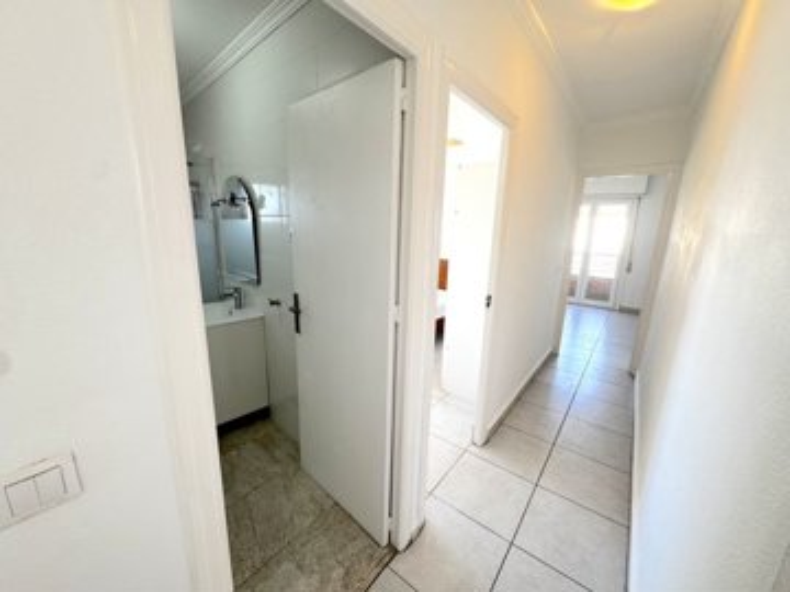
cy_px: 296
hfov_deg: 102.1
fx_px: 320
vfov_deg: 85.7
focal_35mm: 14
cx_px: 395
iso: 50
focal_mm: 2.22
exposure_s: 1/100
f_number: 2.2
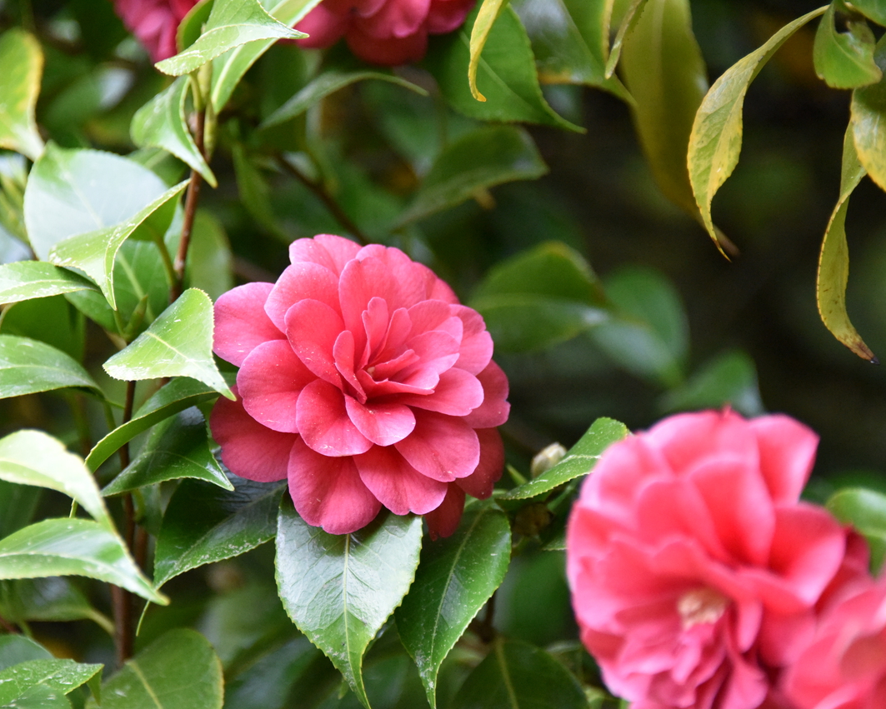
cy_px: 355
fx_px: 8892
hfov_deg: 5.7
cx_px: 381
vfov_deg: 4.6
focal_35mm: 339
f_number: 5.6
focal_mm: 300
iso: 6400
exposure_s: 1/640
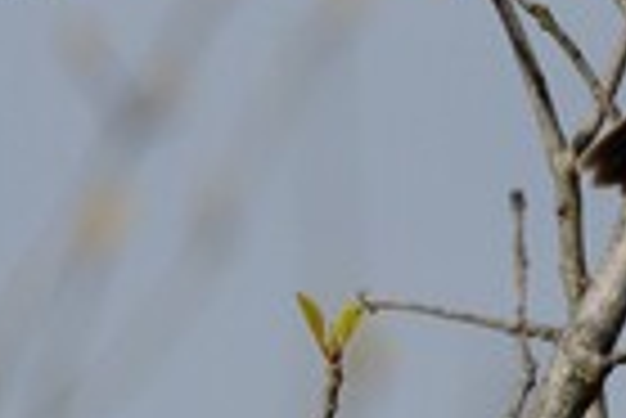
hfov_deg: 0.7
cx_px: 946
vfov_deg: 0.5
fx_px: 51977
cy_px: 47
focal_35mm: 2986
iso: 1000
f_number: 8
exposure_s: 1/2000
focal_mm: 600
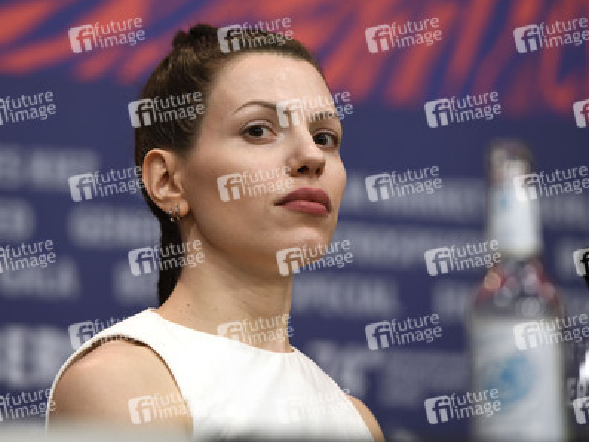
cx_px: 275
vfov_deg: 7.4
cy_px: 221
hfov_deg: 9.8
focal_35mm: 202
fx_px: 3438
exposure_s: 1/400
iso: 1000
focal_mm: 185
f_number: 3.5
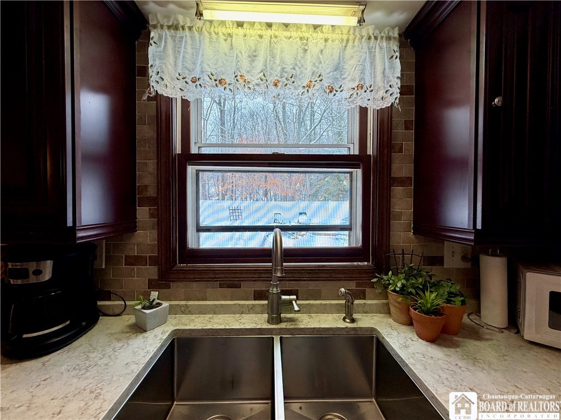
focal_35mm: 14
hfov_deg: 102.1
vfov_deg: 85.7
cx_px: 280
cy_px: 210
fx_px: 227
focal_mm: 2.22
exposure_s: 1/120
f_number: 2.2
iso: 160
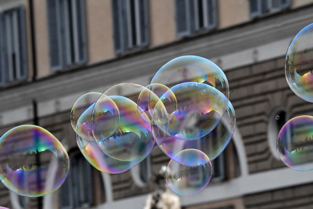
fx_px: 3391
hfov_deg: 5.3
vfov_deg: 3.5
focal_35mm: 390
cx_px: 156
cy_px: 104
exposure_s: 1/1600
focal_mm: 260
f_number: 20
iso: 2500
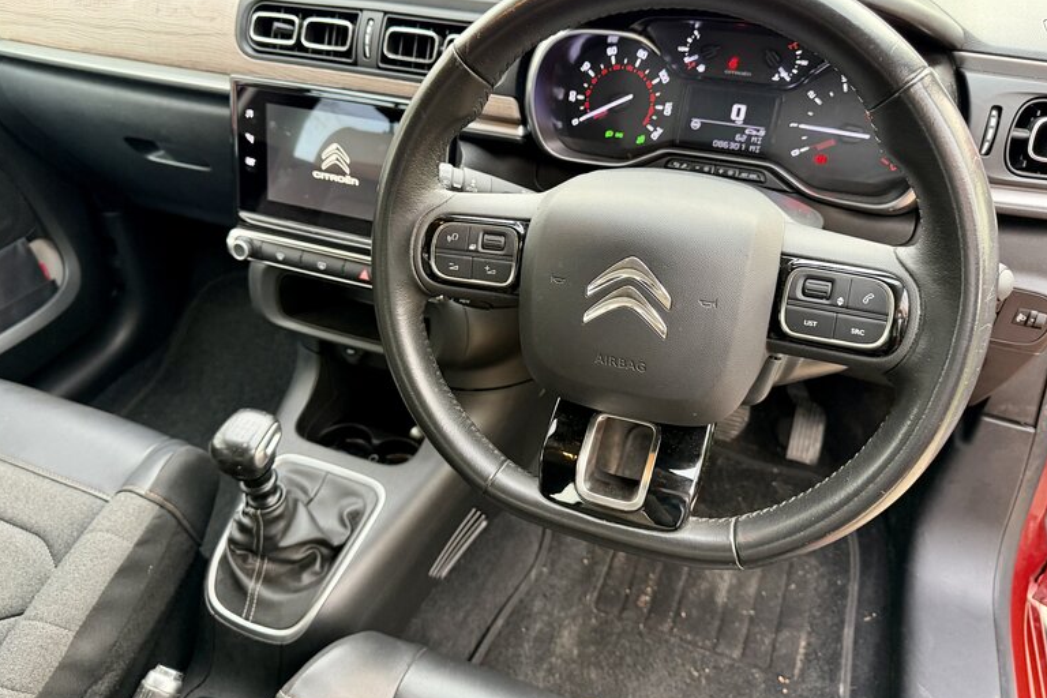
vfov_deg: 49.5
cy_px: 318
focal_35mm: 26
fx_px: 756
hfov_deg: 69.4
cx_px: 515
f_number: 1.78
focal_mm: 6.76
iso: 320
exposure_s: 1/60
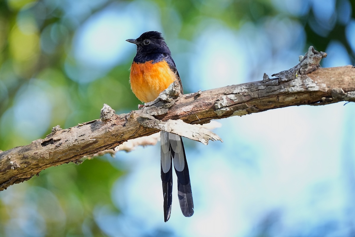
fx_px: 5916
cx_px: 178
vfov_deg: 2.3
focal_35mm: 600
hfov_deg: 3.4
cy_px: 118
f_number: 6.3
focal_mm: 600
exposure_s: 1/640
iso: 2000
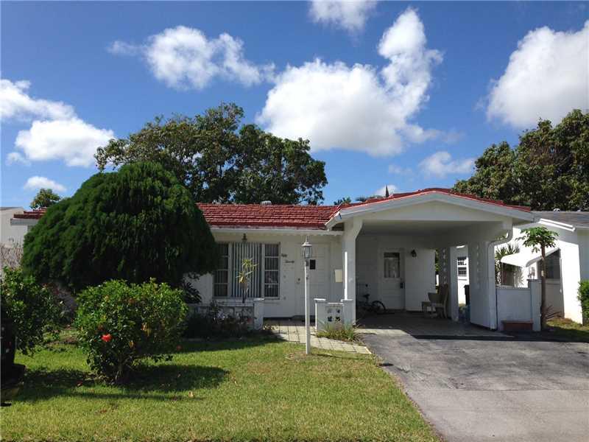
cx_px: 294
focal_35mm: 33
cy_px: 221
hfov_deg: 55.4
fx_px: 562
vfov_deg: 42.9
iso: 50
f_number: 2.4
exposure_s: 1/2008
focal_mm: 4.12
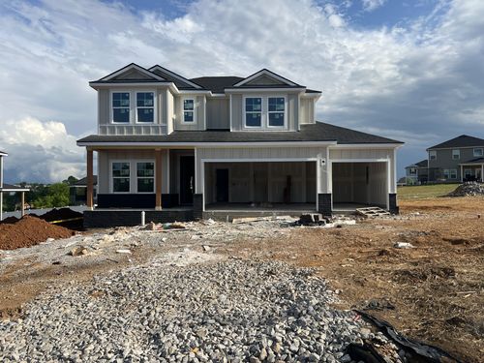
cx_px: 242
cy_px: 182
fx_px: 364
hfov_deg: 67.3
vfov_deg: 53.1
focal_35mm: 26
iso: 50
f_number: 1.5
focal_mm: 5.7
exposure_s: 1/4630
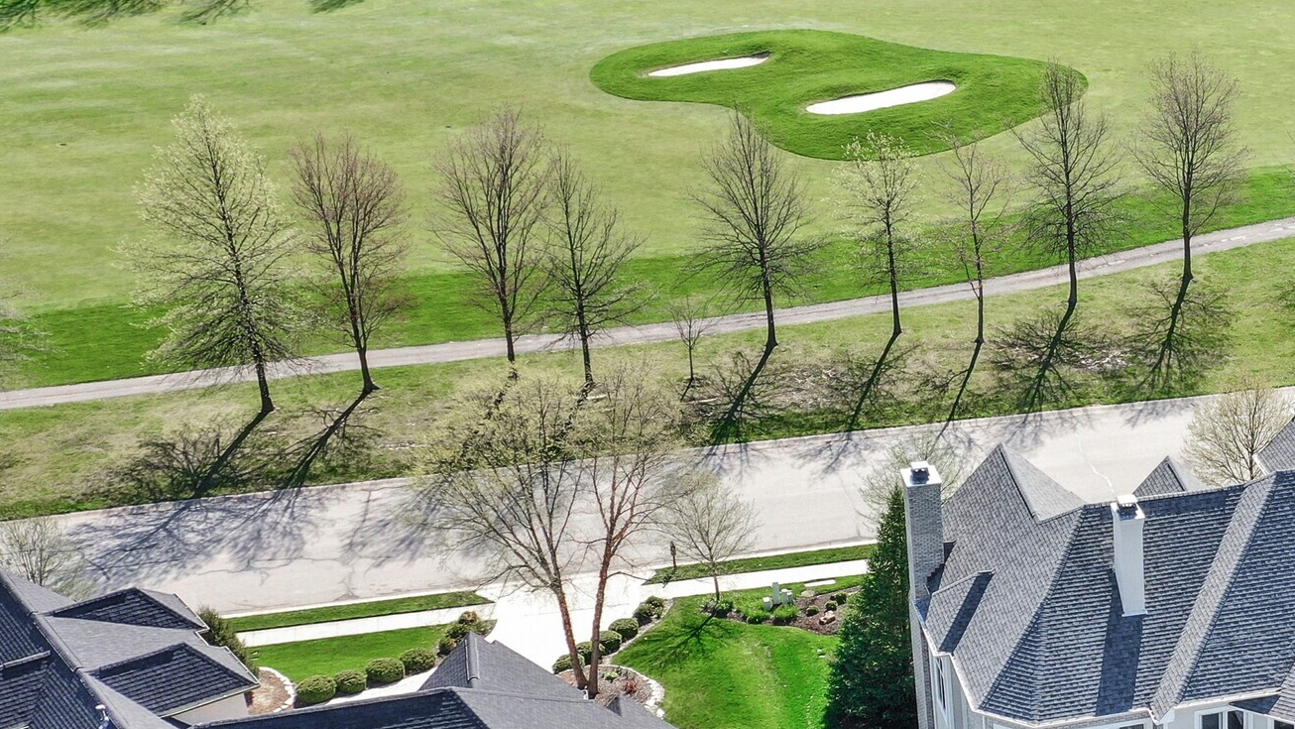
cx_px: 1266
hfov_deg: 28.8
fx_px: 2370
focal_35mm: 69
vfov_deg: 17.3
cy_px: 598
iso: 100
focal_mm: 10.26
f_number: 5
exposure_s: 1/200
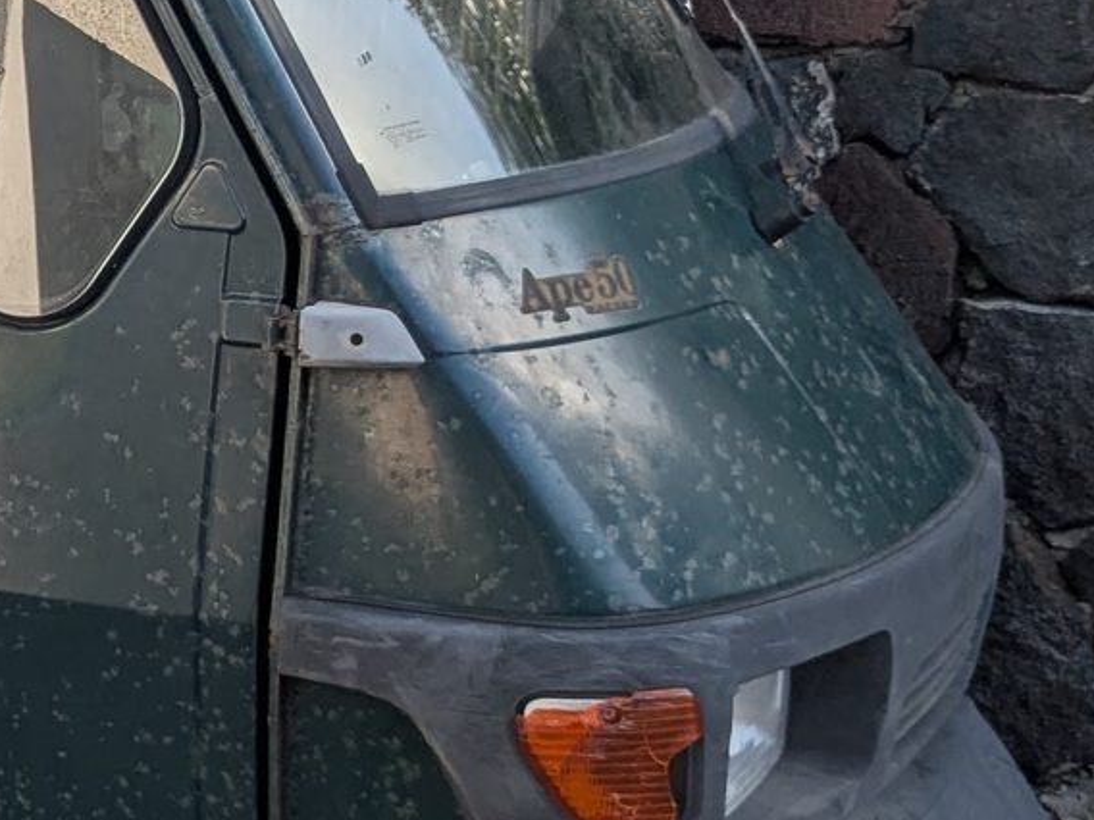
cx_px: -456
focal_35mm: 95
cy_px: 508
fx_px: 3002
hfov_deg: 18.7
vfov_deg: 15.5
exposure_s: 1/731
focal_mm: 4.38
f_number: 1.73
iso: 39
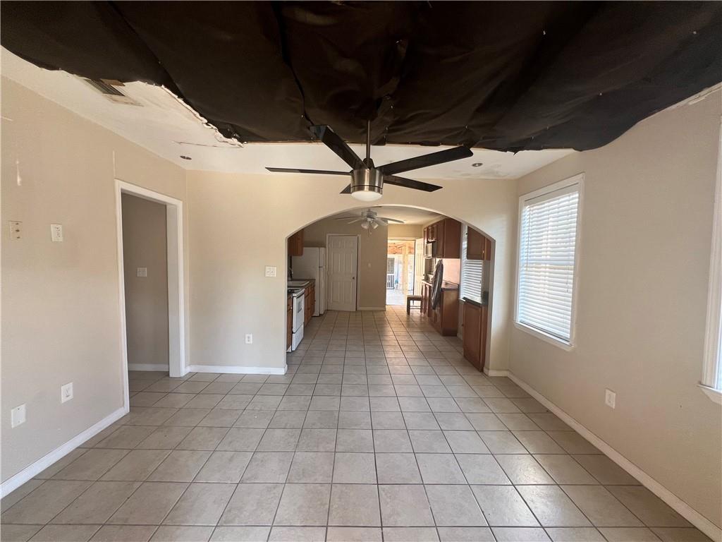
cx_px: 361
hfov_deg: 106.2
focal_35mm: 13
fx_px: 271
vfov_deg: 89.9
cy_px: 271
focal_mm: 1.57
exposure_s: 1/99
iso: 80
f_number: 1.8
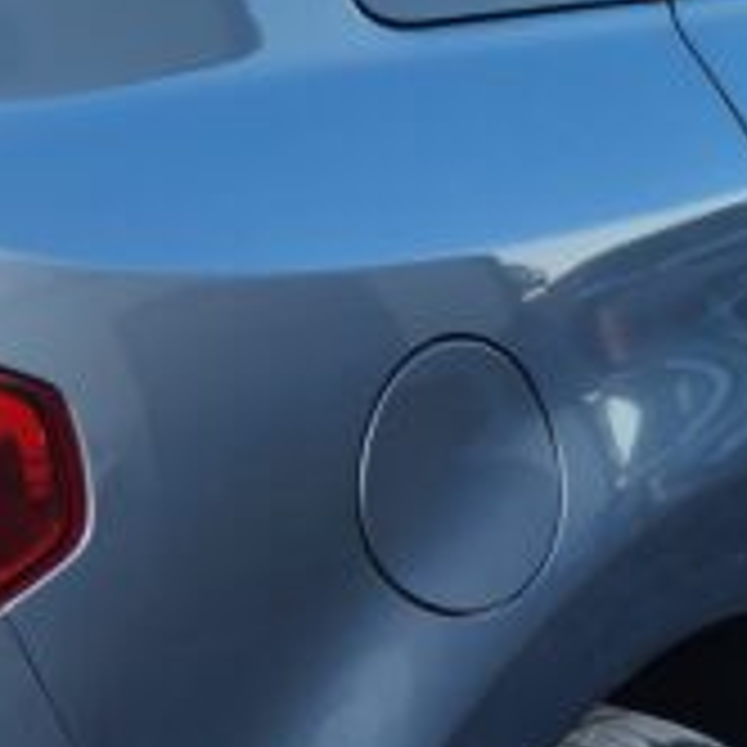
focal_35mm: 102
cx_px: 126
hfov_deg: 16.9
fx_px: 2490
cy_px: 500
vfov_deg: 17.0
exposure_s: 1/497
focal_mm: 5
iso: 50
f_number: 1.8
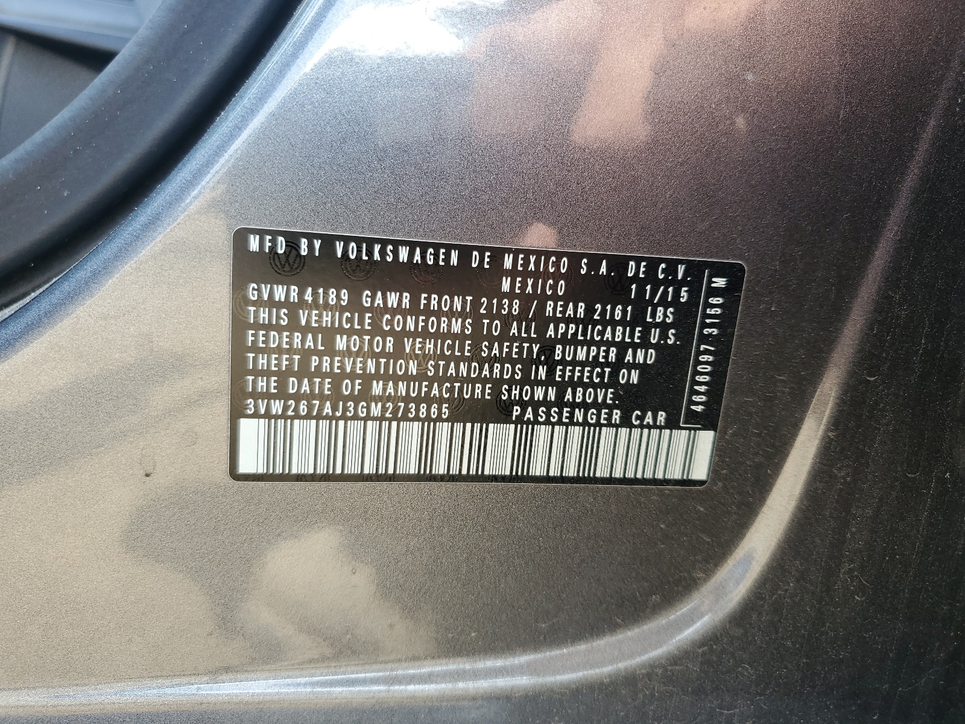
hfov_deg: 67.3
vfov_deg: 53.1
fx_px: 725
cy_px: 362
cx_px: 482
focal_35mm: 26
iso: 50
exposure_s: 1/200
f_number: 1.5
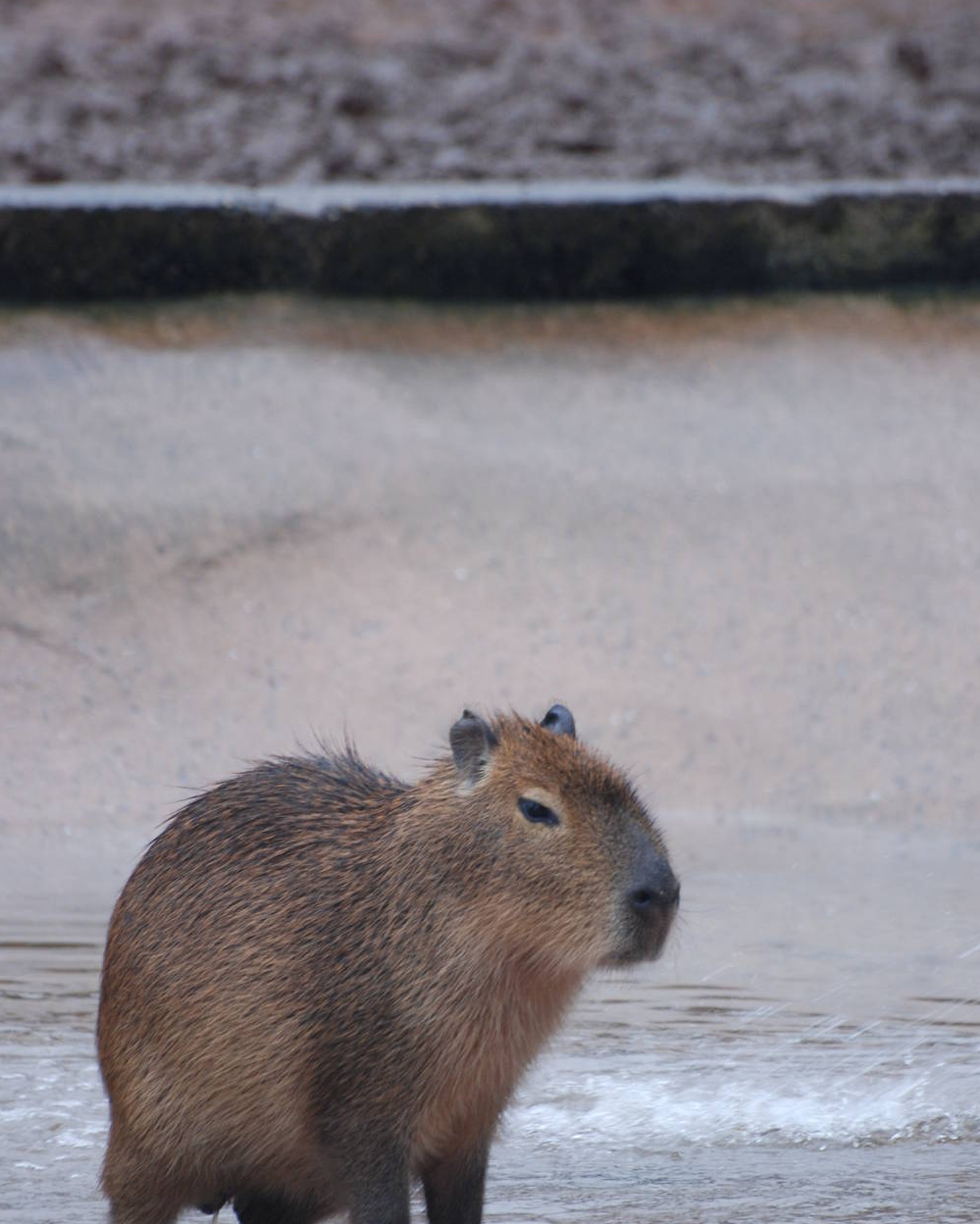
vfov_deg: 3.6
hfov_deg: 2.9
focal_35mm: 542
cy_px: 724
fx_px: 19643
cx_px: 503
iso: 400
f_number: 5.6
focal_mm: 300
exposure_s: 1/200
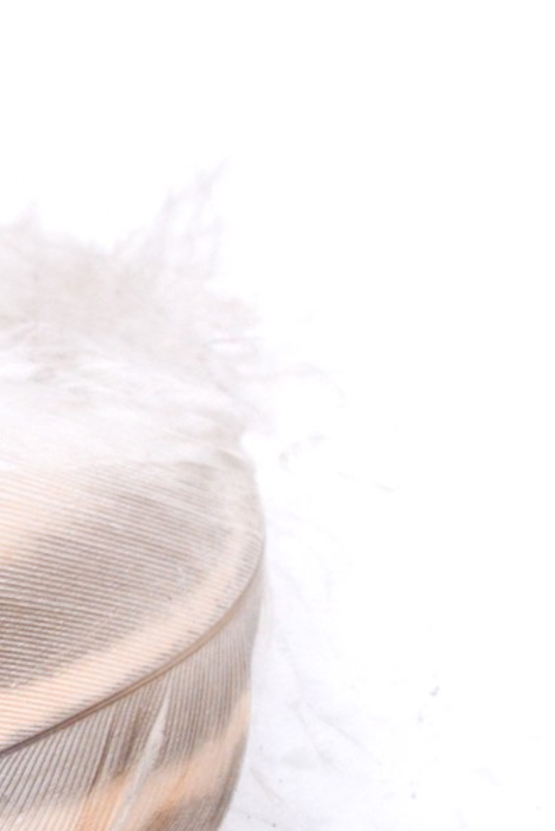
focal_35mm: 340
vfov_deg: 6.1
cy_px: 645
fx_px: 7857
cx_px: -398
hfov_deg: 4.0
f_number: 36
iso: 1600
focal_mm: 90
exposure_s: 1/200
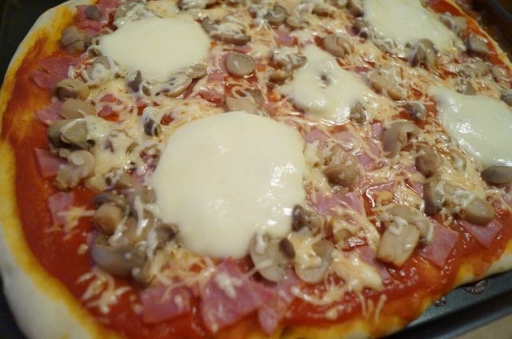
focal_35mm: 27
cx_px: 256
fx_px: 383
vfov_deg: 47.7
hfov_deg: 67.5
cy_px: 170
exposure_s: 1/30
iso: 3200
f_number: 3.5
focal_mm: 18
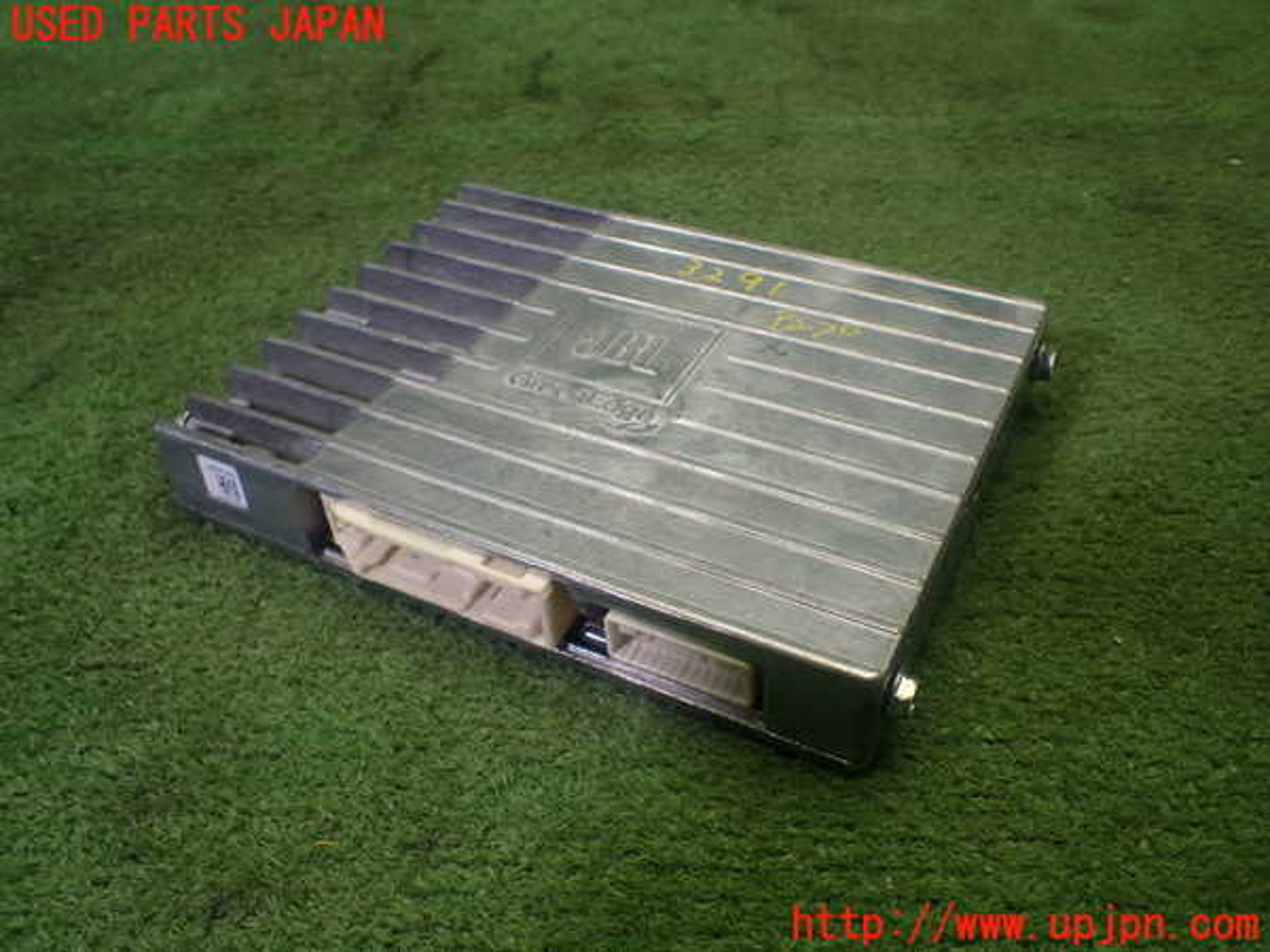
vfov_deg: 46.8
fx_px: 1101
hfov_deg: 60.0
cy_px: 476
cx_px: 635
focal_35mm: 30
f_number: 2.3
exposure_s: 1/125
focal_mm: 5.4
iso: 200
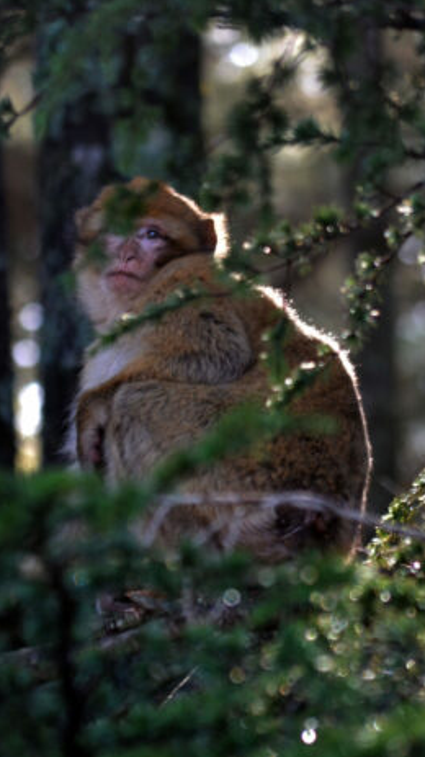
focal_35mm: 285
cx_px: 203
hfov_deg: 4.3
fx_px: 5717
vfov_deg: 7.6
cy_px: 378
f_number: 4.8
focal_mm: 120
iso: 500
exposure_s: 1/60
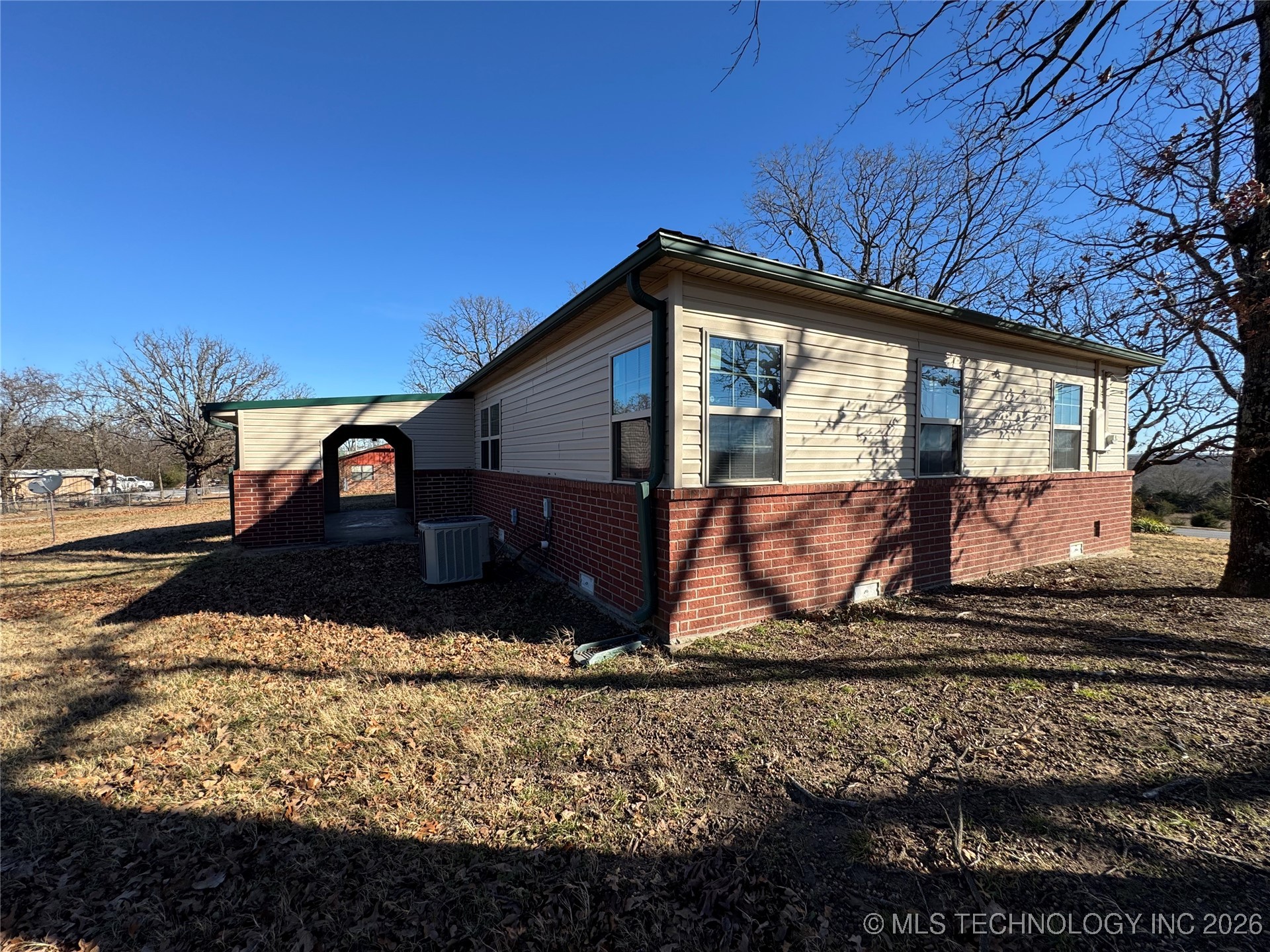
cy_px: 476
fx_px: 514
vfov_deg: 85.7
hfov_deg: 102.1
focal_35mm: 14
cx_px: 635
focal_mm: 2.22
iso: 50
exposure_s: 1/956
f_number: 2.2
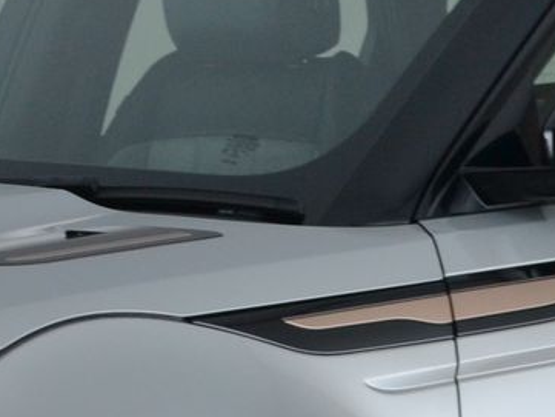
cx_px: 132
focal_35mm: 393
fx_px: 6303
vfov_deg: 3.8
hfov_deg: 5.0
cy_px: 536
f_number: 10
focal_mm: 48
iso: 320
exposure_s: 1/8
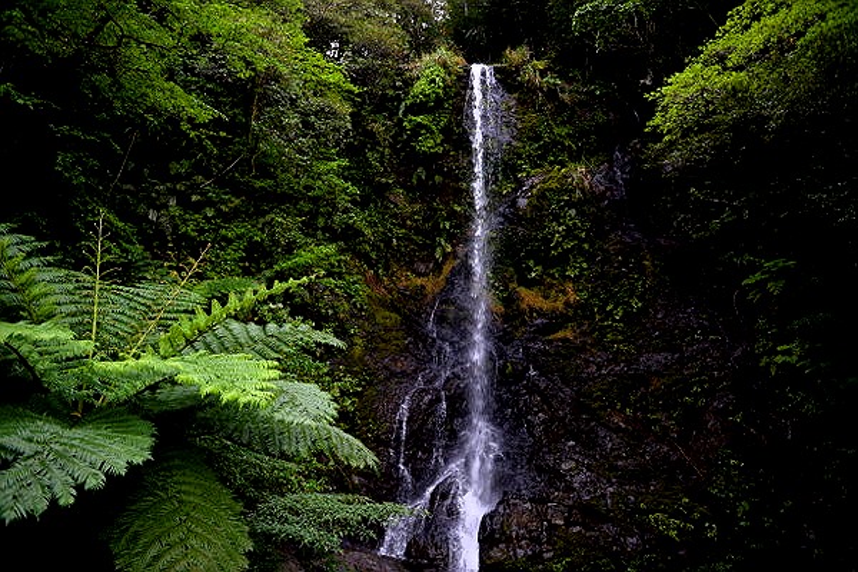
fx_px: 572
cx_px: 429
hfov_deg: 73.7
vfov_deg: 53.1
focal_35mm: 24
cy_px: 286
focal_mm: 24
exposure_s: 1/125
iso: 100
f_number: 2.8
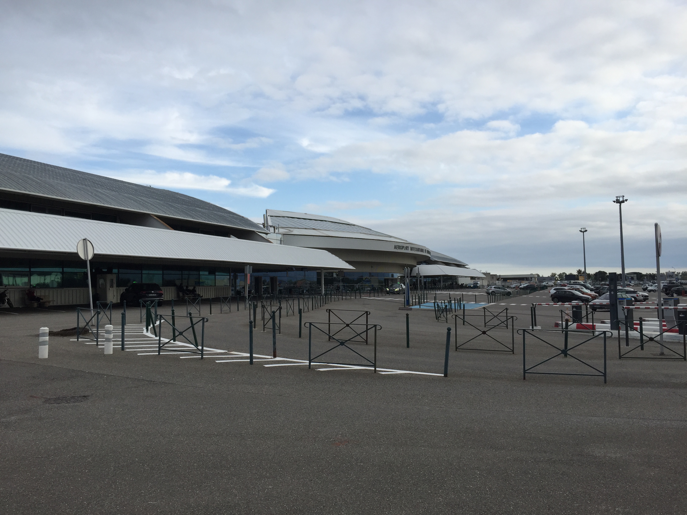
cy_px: 258
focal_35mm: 29
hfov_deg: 61.7
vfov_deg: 48.2
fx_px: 576
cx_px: 344
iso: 32
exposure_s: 1/942
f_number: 2.2
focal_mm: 4.15
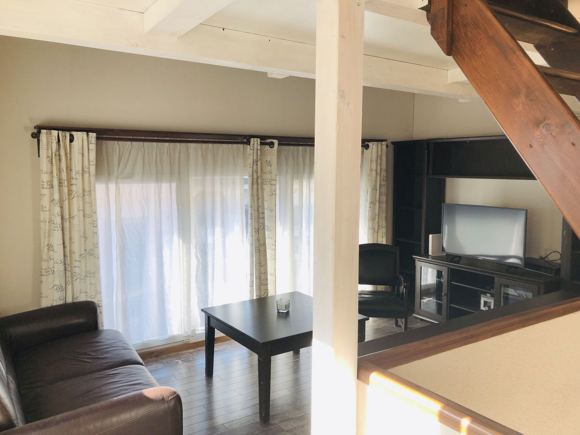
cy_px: 218
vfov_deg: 49.7
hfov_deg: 63.4
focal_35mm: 28
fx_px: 469
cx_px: 290
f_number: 1.8
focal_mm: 3.99
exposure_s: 1/100
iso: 32
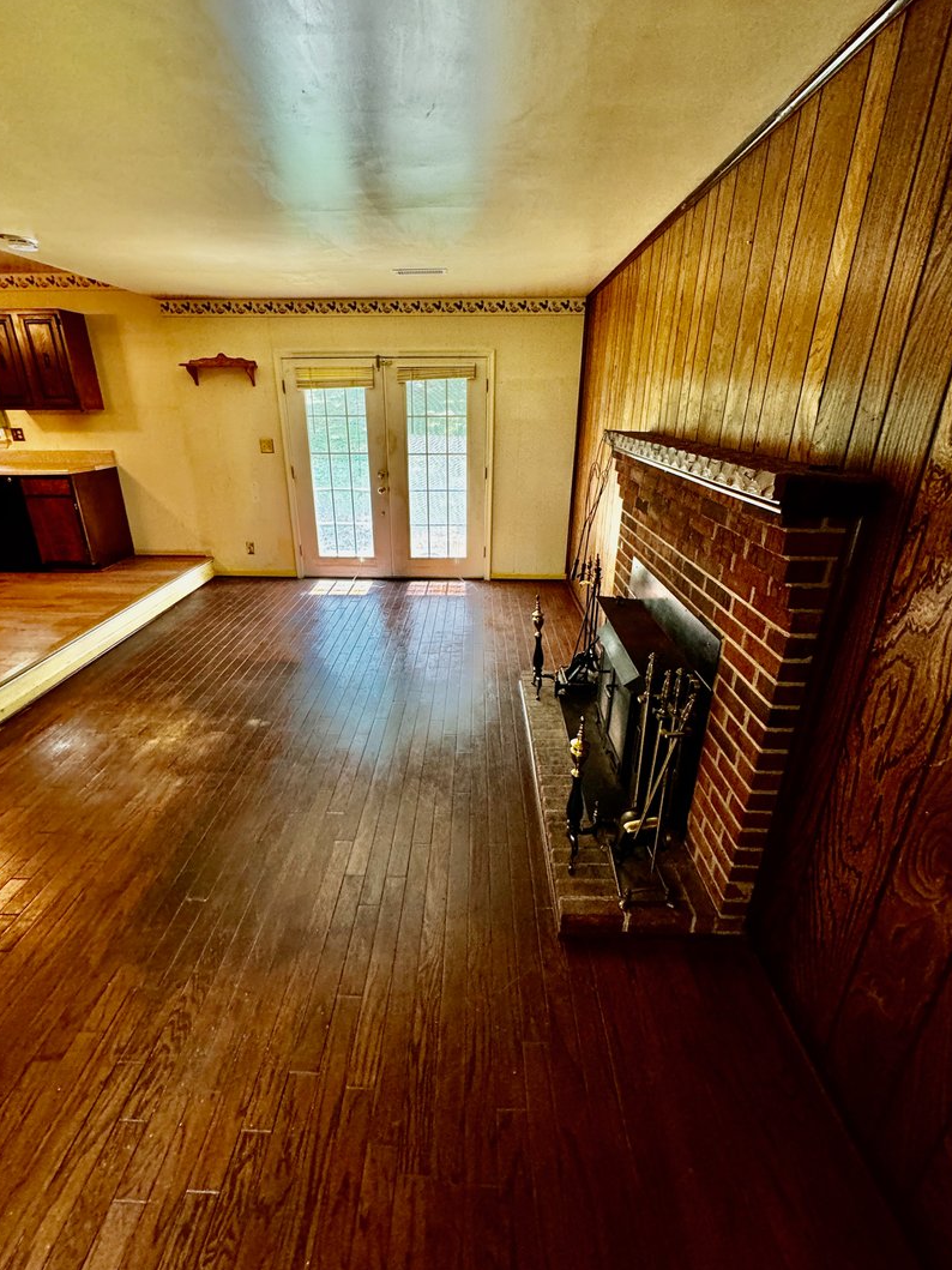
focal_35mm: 15
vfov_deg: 98.1
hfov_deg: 81.7
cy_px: 611
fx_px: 550
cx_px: 456
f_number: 2.2
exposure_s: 1/60
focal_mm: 2.22
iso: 320
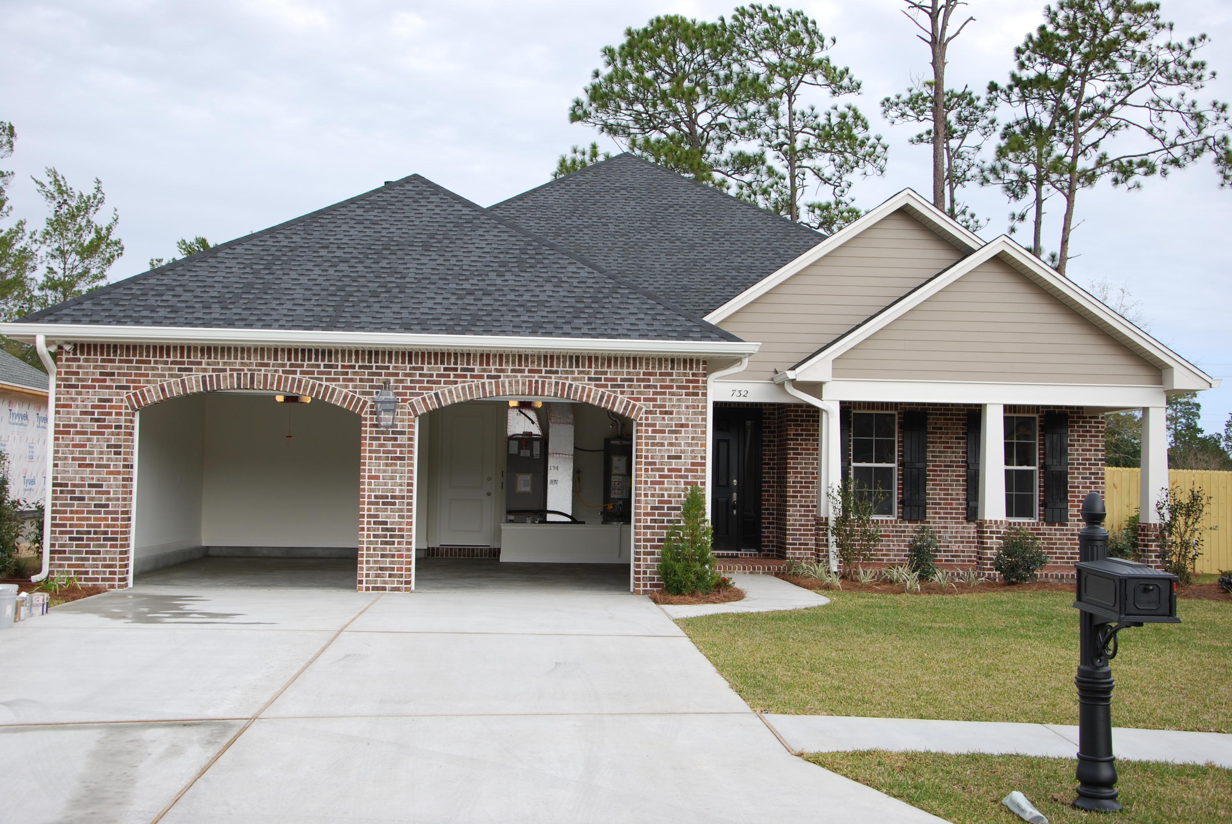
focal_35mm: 42
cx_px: 616
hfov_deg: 46.3
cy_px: 412
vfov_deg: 32.0
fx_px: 1439
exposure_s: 1/160
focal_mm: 28
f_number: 6.3
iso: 100
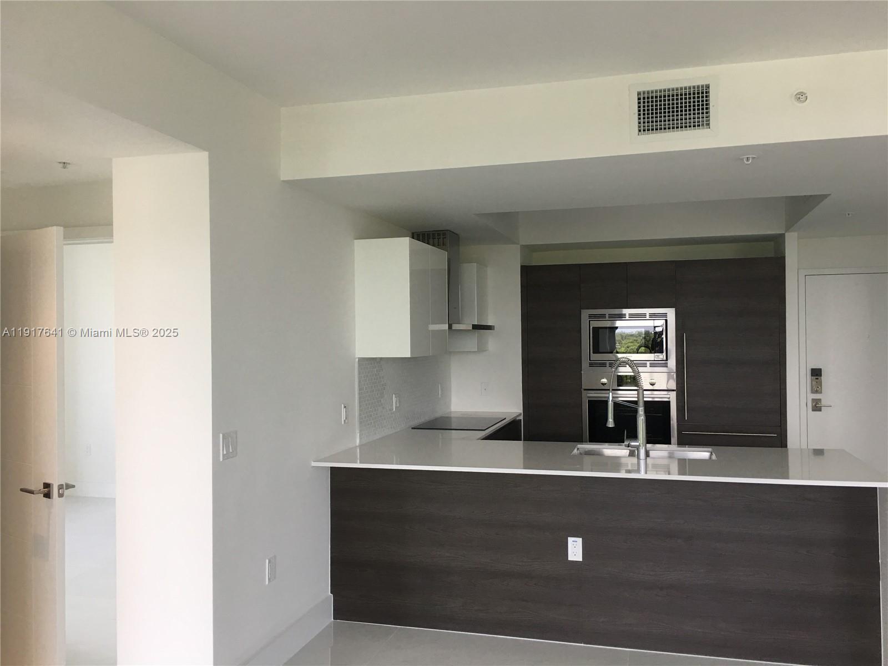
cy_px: 333
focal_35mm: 29
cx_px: 444
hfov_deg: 61.7
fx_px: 744
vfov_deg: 48.2
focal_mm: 4.15
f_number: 2.2
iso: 25
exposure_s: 1/30
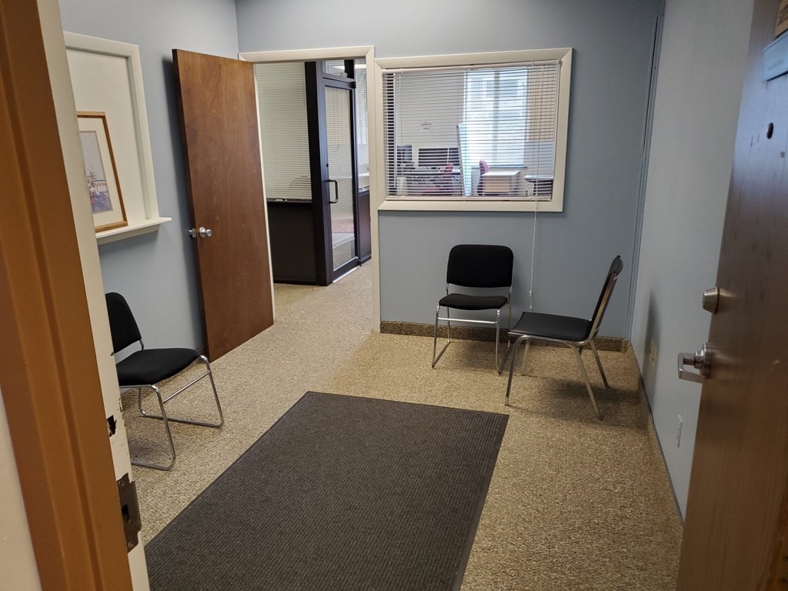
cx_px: 394
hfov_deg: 67.3
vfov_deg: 53.1
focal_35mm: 26
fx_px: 592
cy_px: 296
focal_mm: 4.3
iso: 200
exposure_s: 1/39
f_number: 1.5
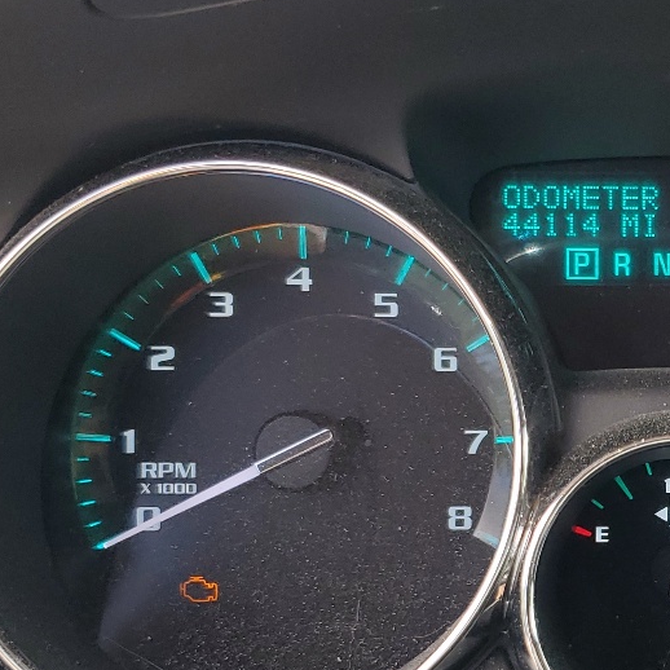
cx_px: 675
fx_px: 1555
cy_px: 470
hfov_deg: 23.3
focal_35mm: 71
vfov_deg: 24.2
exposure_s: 1/164
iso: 50
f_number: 1.5
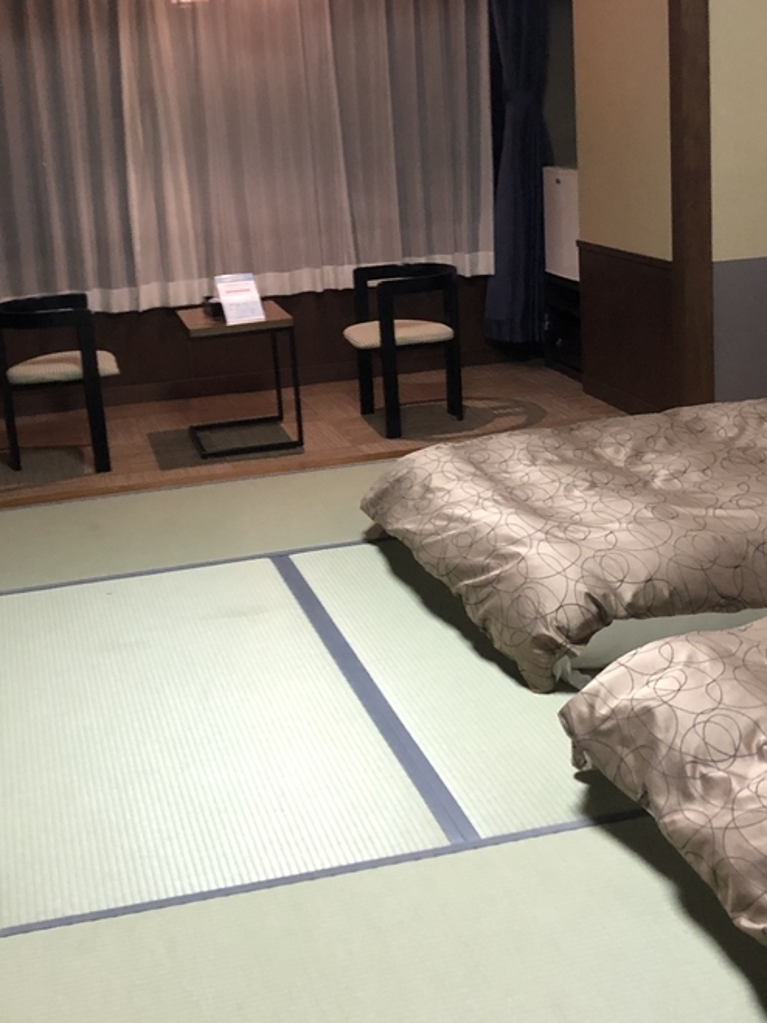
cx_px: 359
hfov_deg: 28.5
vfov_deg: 37.3
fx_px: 1507
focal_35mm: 51
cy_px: 405
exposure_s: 1/8
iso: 80
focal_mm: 3.99
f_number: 1.8
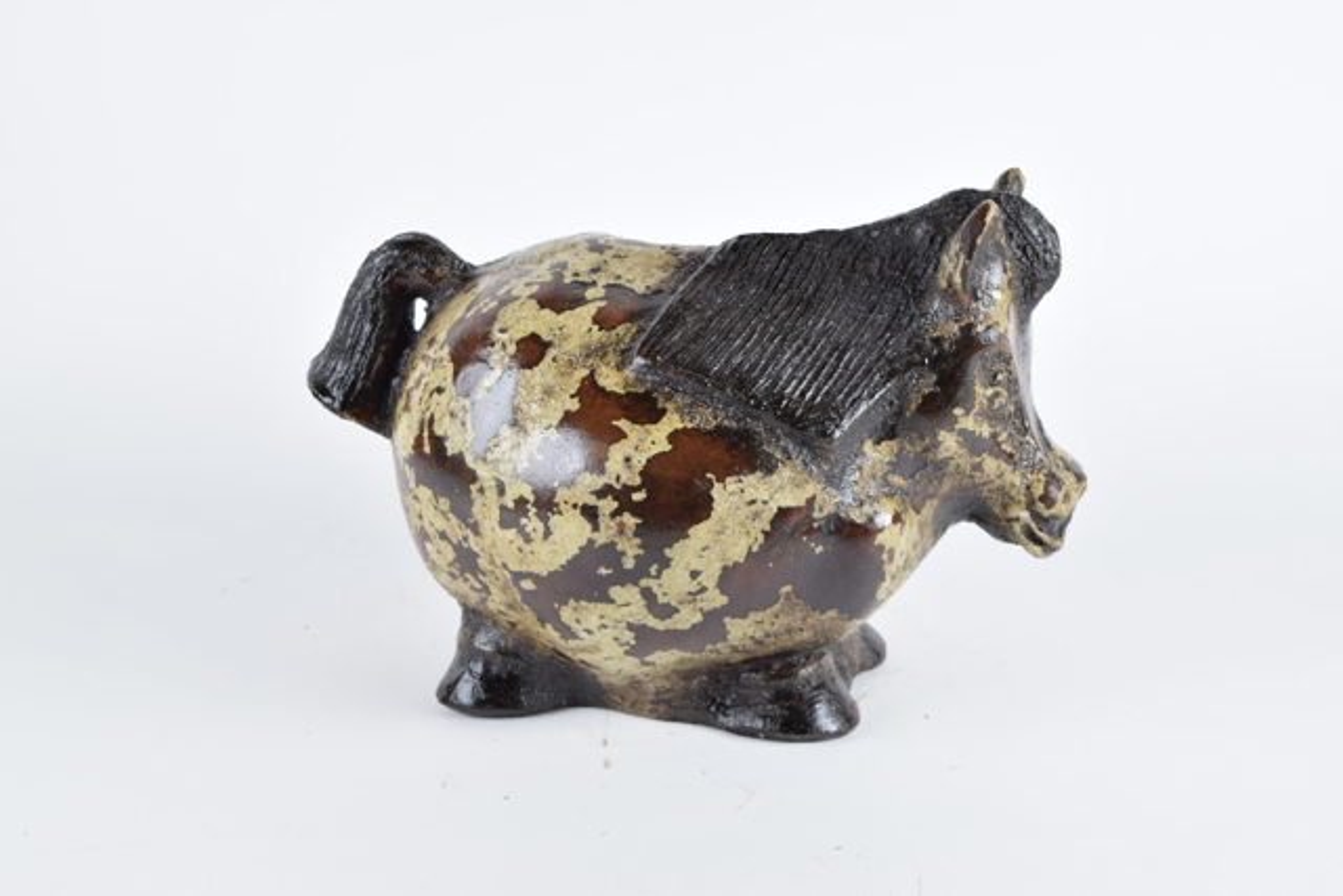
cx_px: 672
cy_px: 448
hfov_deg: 24.6
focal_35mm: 82
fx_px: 3078
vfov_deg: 16.6
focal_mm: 55
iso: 400
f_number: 5.6
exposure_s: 1/125
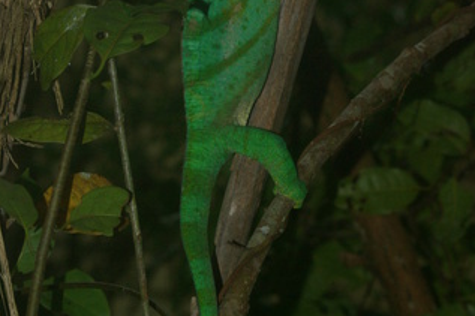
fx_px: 2097
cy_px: 30
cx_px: 238
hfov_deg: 12.9
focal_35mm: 159
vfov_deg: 8.6
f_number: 8
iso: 400
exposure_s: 1/90
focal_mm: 70
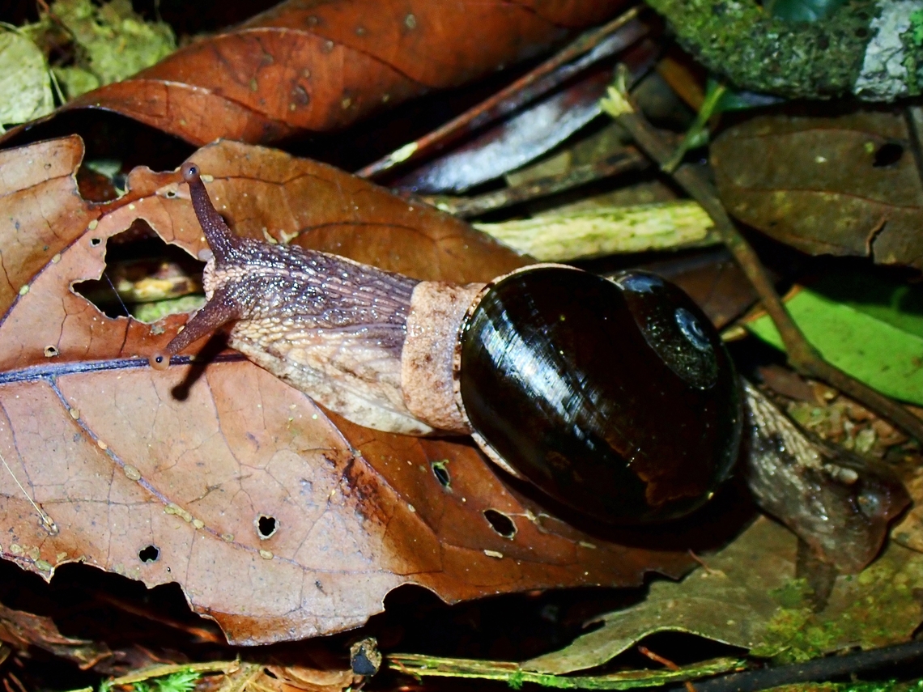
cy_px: 346
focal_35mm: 100
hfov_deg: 19.6
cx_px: 462
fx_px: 2666
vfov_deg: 14.8
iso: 200
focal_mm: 18
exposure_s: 1/200
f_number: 6.3
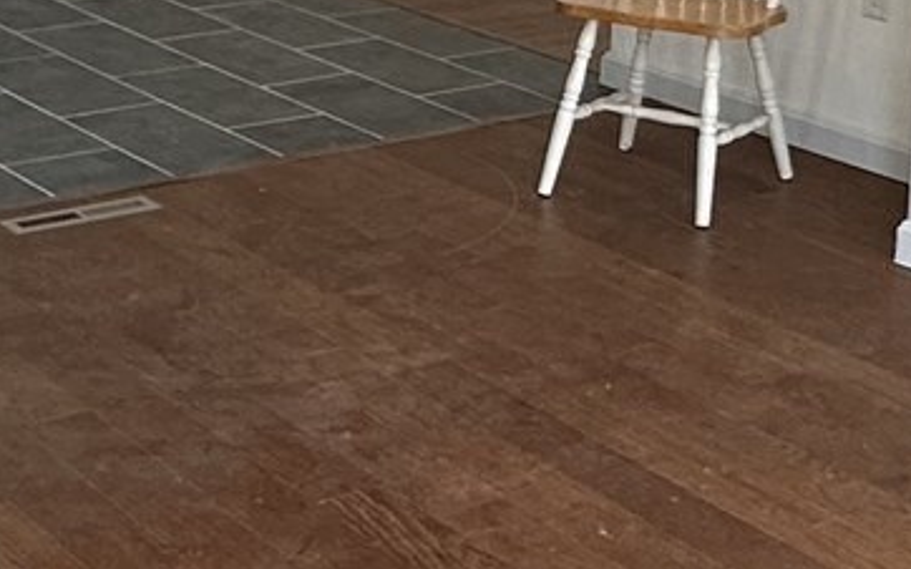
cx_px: 461
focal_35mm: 84
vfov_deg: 15.2
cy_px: -33
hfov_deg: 24.6
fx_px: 2085
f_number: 2.2
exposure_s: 1/120
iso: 160
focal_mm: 2.22
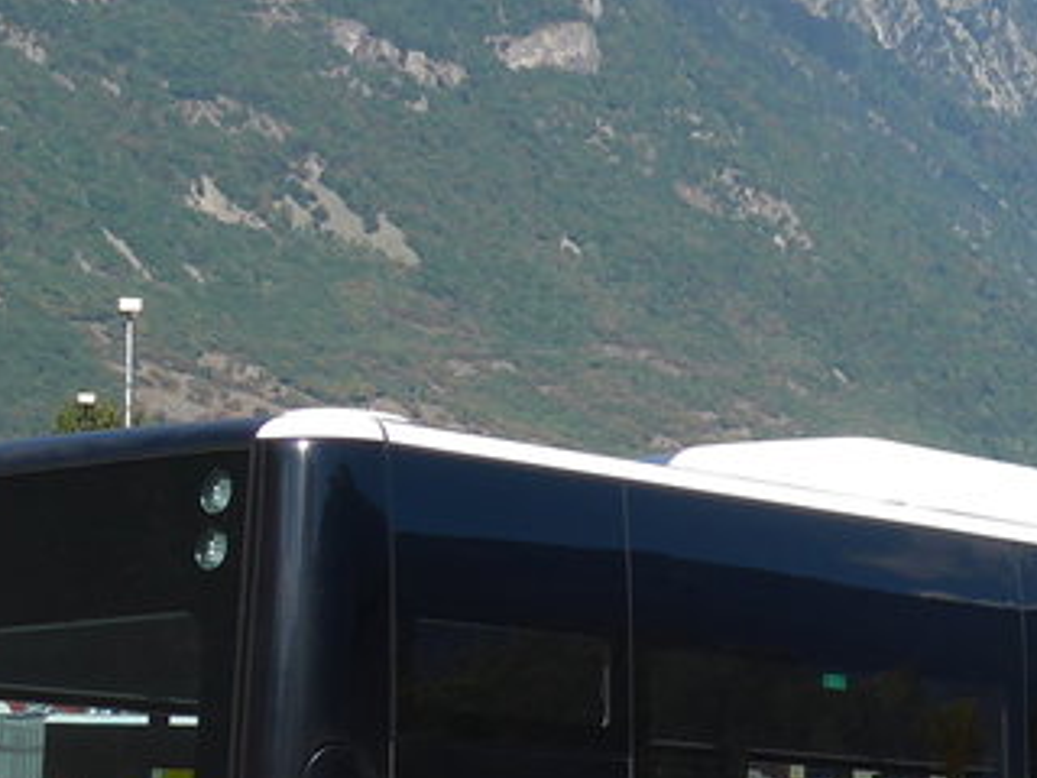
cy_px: 678
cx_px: 1024
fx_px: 4044
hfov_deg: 14.4
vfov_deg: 10.9
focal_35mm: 135
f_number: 2.8
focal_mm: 7.5
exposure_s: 1/1600
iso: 80
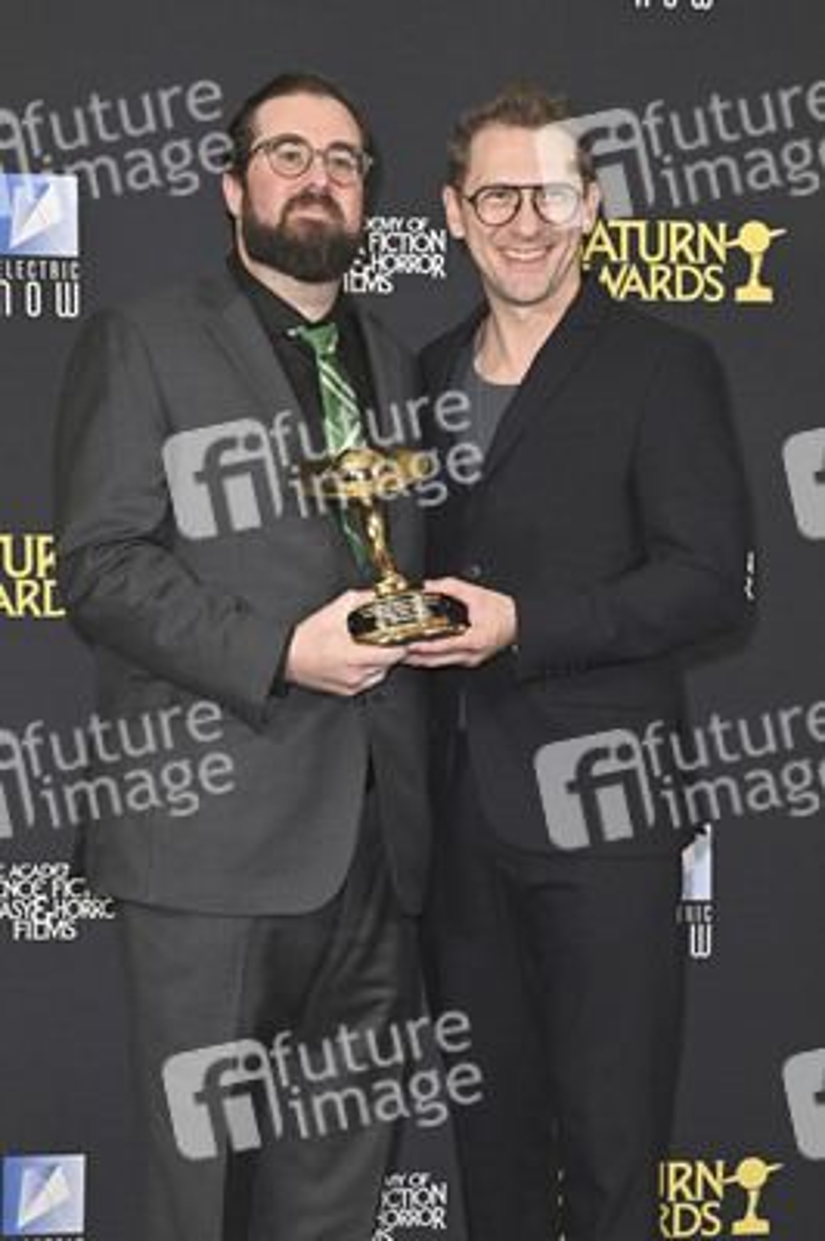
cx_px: 412
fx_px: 1549
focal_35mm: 45
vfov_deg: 43.6
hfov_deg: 29.8
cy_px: 620
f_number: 5
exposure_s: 1/320
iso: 2000
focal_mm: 45
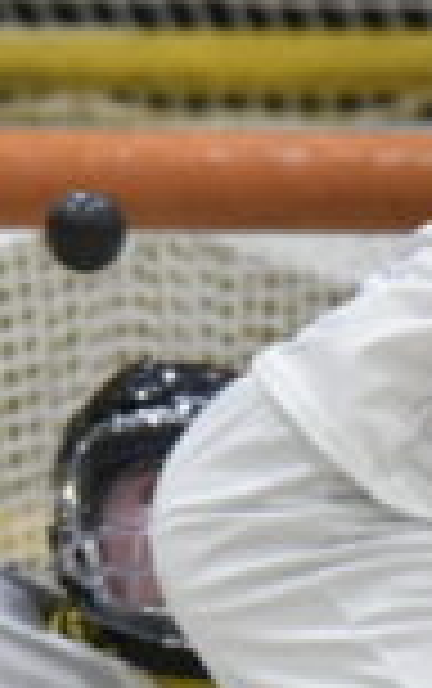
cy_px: 452
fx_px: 24965
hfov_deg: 1.0
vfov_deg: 1.6
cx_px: 230
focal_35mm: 1329
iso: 4000
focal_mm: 200
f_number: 2.8
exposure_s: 1/800
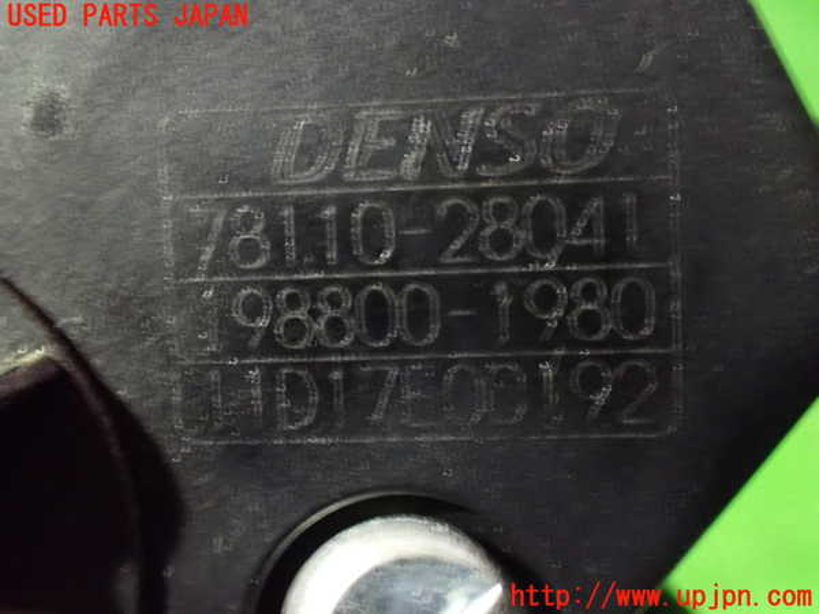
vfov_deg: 35.1
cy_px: 307
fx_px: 970
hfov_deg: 45.8
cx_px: 410
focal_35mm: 41
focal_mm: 7.31
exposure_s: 1/8
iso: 1600
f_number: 2.8
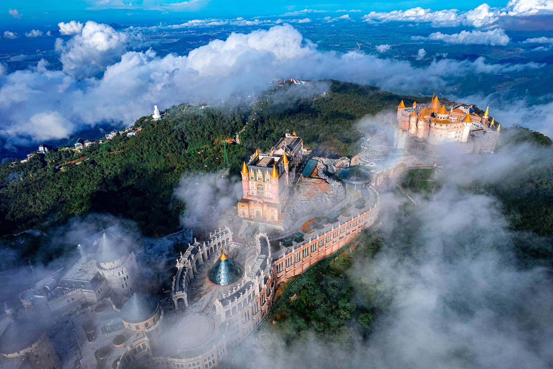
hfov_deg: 78.6
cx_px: 276
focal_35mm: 22
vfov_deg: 57.2
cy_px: 184
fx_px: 338
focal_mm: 8.38
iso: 130
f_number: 2.8
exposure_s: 1/4000
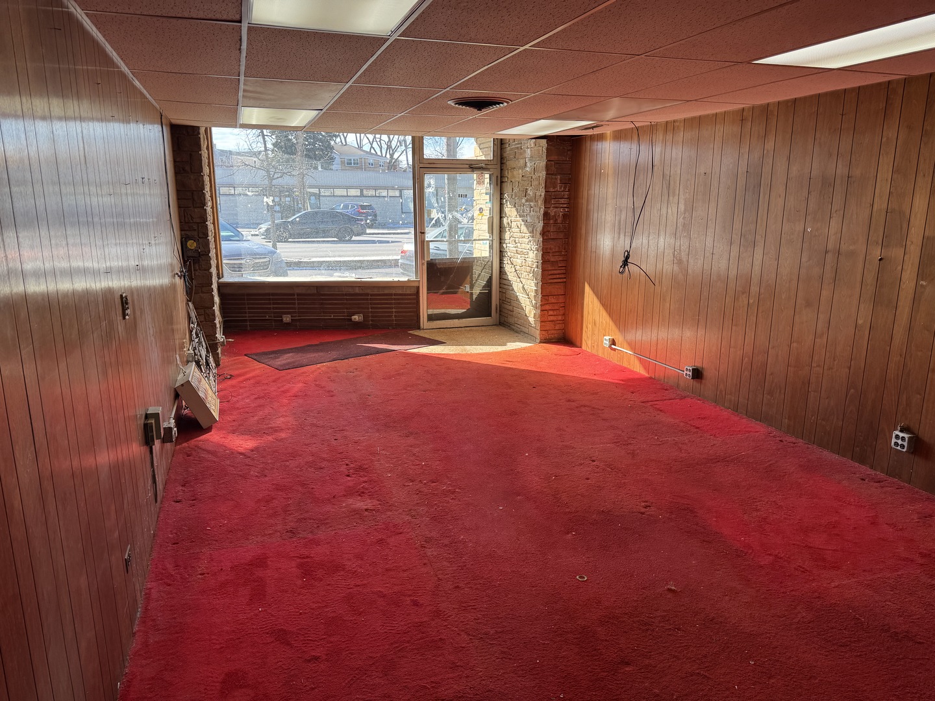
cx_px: 468
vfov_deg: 56.8
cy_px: 350
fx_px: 648
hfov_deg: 71.6
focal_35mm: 24
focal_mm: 6.76
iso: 80
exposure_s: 1/331
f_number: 1.78
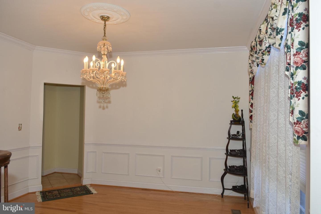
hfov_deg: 70.4
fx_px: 227
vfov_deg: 50.4
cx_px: 160
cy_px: 107
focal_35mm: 26
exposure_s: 1/60
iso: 200
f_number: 5
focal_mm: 17
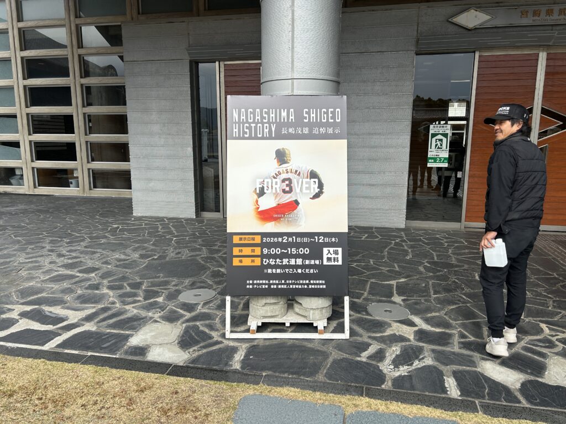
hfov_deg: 67.3
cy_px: 212
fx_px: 425
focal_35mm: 26
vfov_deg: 53.1
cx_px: 283
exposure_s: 1/2513
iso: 50
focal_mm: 5.7
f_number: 1.5
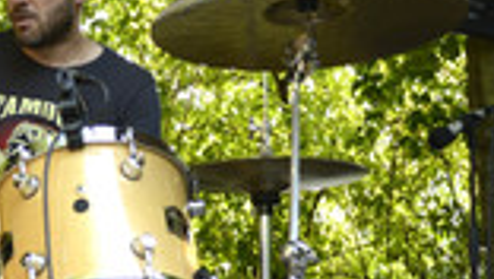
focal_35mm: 106
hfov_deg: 20.0
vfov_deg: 11.4
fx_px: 1389
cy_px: 174
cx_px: 119
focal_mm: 35
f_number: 5
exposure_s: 1/250
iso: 1600
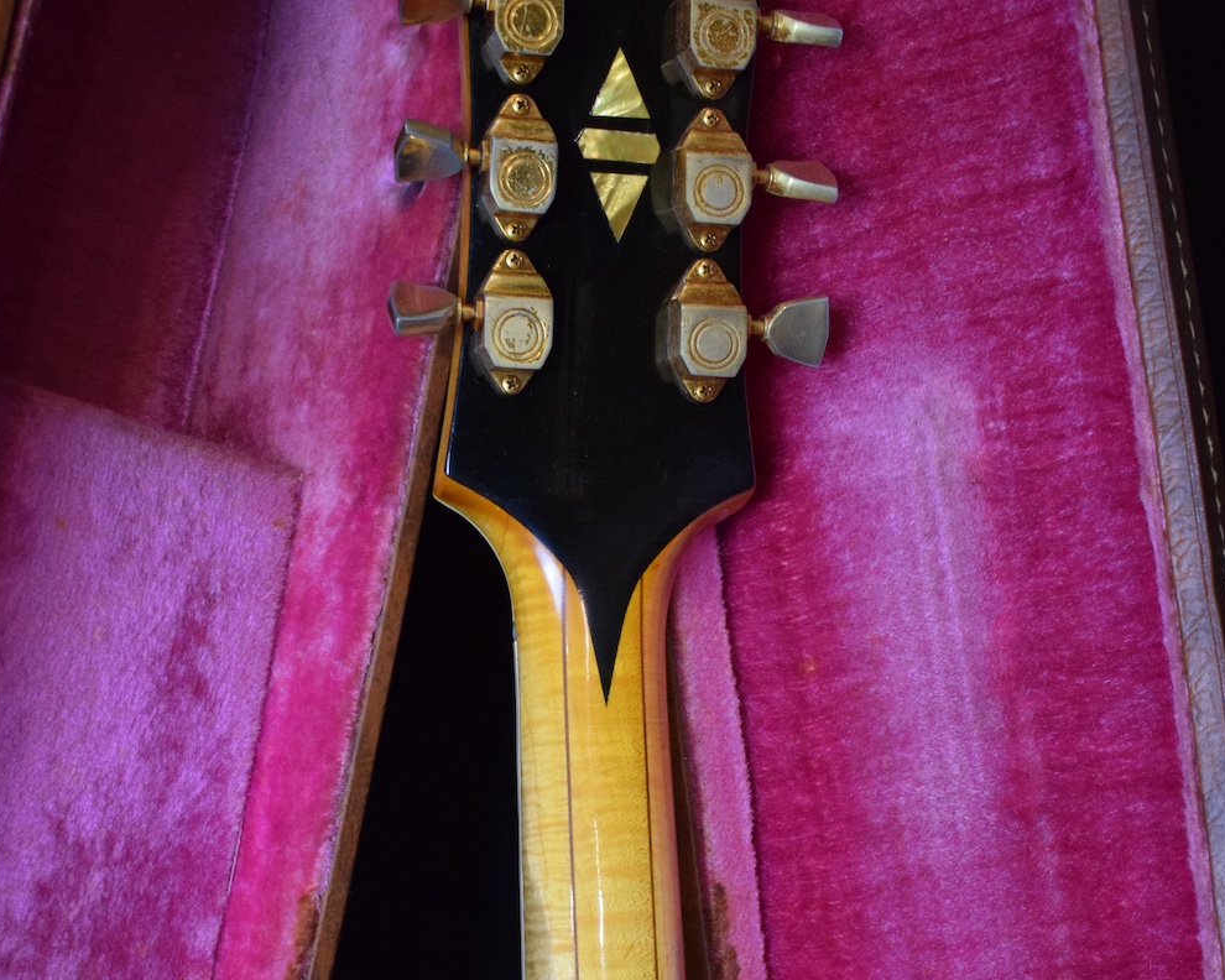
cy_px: 750
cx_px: 612
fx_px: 2320
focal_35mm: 64
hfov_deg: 29.6
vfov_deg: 23.6
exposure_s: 1/60
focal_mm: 30
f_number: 4.2
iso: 1800
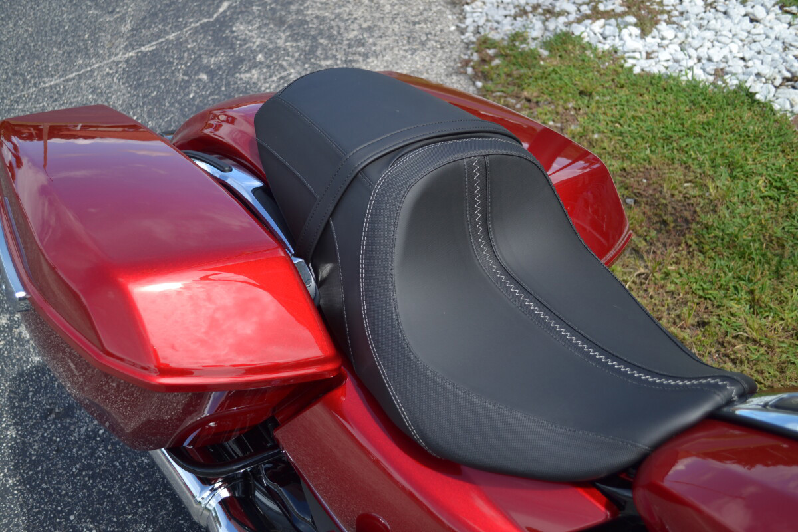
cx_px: 399
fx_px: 864
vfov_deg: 34.2
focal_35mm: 39
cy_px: 266
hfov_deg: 49.6
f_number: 4.2
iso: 100
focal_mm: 26
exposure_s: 1/500
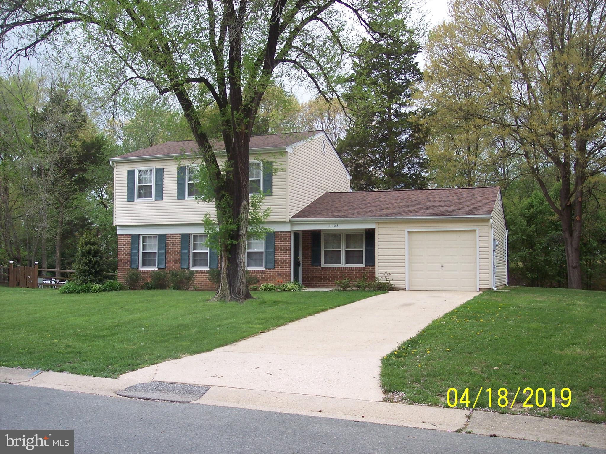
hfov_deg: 47.9
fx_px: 683
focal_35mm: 39
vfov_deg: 36.8
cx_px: 303
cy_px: 227
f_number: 3.4
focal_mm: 8
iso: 100
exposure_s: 1/250
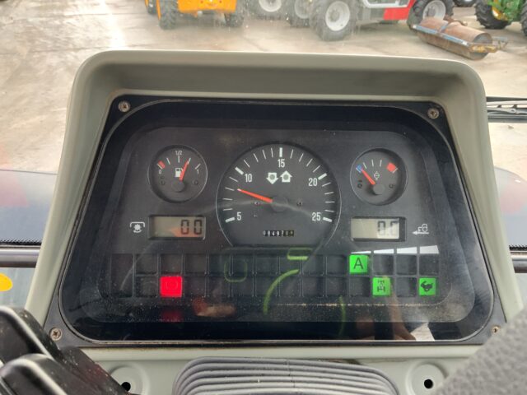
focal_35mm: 29
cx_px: 264
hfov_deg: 61.7
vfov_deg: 48.2
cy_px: 198
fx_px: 442
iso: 100
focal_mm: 3
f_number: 1.8
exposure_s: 1/60
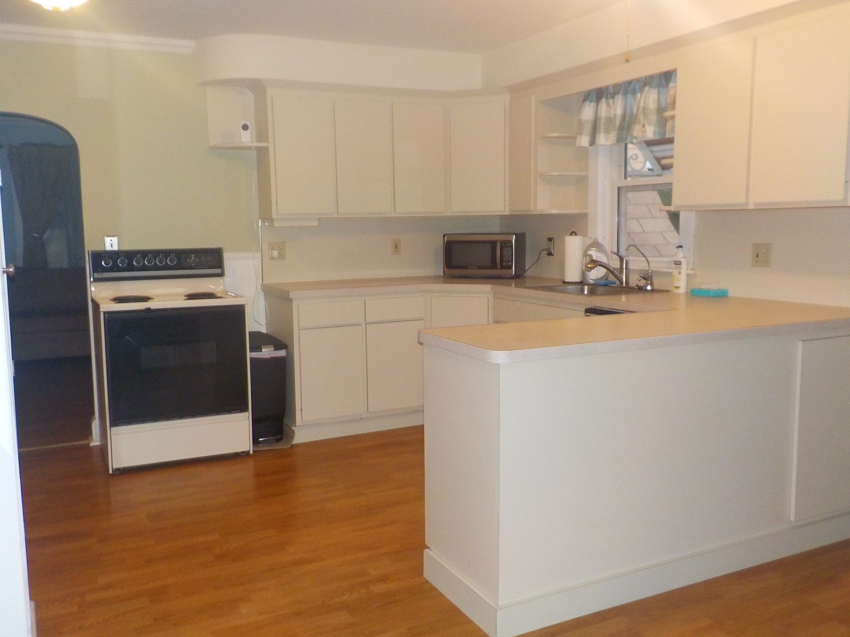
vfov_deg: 46.8
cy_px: 318
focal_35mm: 30
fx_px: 737
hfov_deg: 60.0
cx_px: 425
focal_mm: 4.1
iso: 280
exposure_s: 1/30
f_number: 3.3
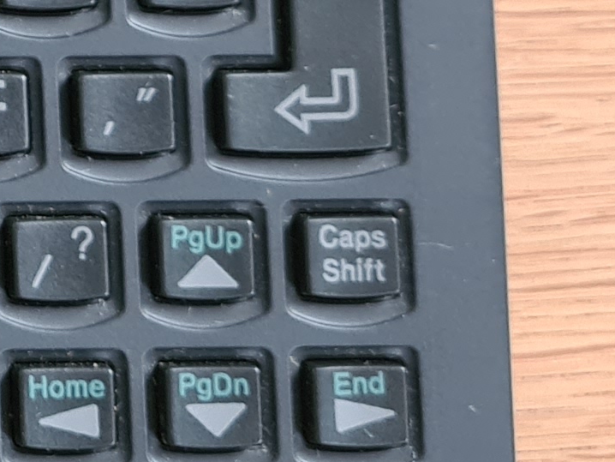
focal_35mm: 146
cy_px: -446
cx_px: -725
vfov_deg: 9.5
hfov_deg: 11.7
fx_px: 2595
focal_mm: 5.4
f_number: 1.8
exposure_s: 1/50
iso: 200
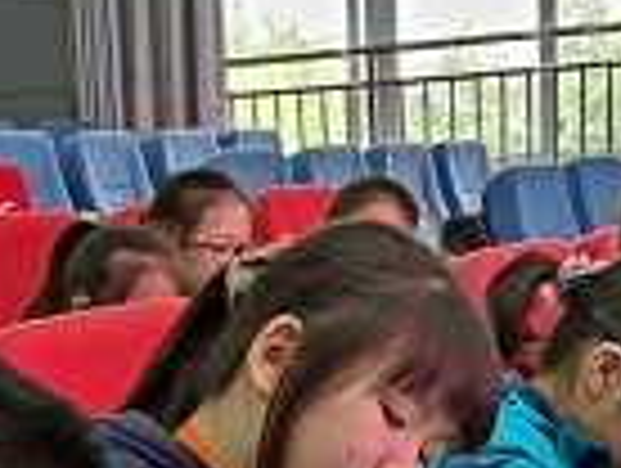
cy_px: 446
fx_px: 1869
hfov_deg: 18.7
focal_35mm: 104
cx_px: 108
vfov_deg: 14.1
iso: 409
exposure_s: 1/50
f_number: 1.69
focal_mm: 6.72
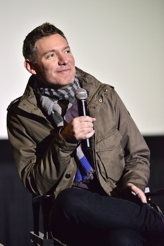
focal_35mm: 170
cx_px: 82
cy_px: 123
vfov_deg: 12.1
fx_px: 1162
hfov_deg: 8.1
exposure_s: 1/60
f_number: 2.8
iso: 5000
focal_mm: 170
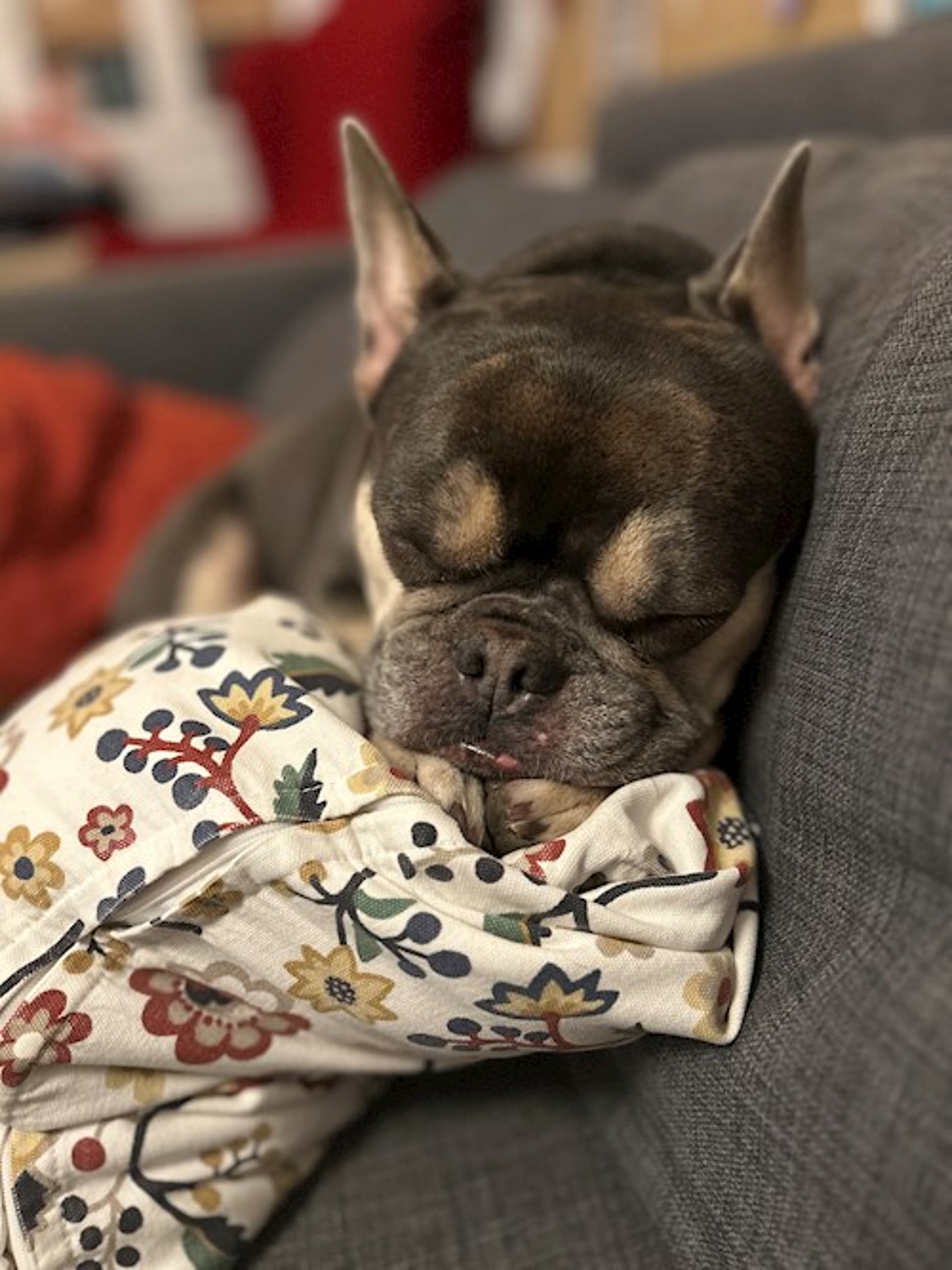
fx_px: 954
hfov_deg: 53.0
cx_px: 476
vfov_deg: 67.3
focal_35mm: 26
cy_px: 635
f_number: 1.5
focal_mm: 5.7
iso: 500
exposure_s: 1/33
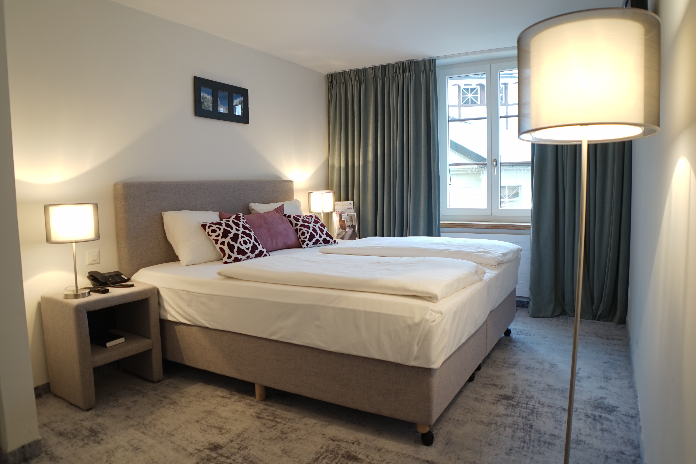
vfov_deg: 43.6
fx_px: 580
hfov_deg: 61.9
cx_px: 348
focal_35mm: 30
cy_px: 232
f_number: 2.8
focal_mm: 20
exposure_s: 1/10
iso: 64
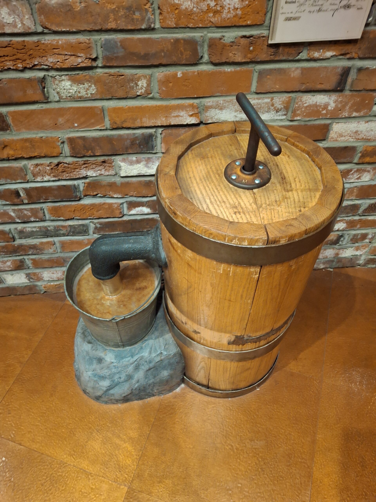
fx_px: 362
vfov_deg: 69.4
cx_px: 188
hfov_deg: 54.9
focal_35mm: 25
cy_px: 251
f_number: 1.8
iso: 400
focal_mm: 4.69
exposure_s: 1/24
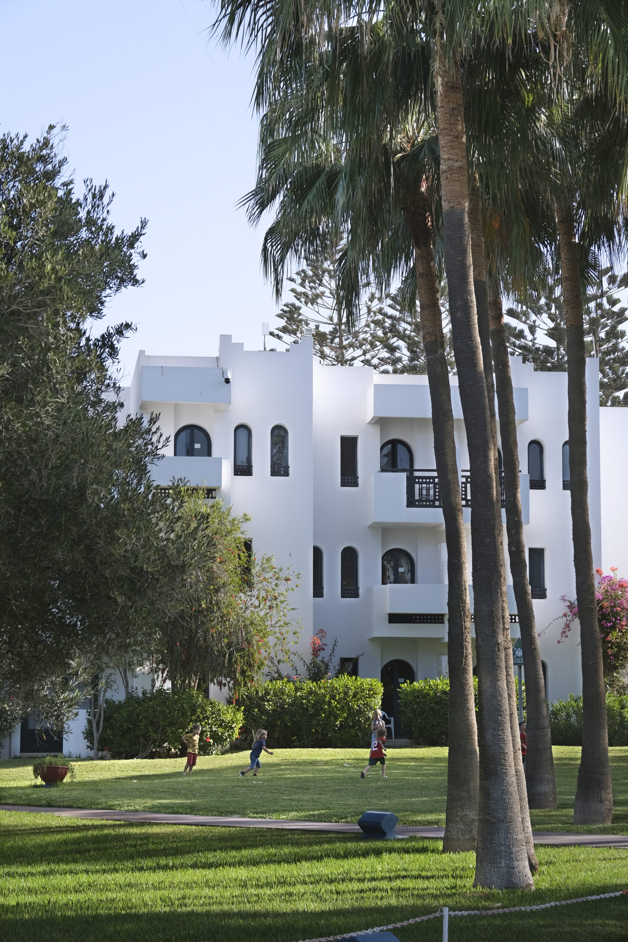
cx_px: 314
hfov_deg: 16.5
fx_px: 2171
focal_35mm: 83
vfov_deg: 24.5
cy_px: 471
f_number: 5.6
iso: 160
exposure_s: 1/320
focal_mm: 55
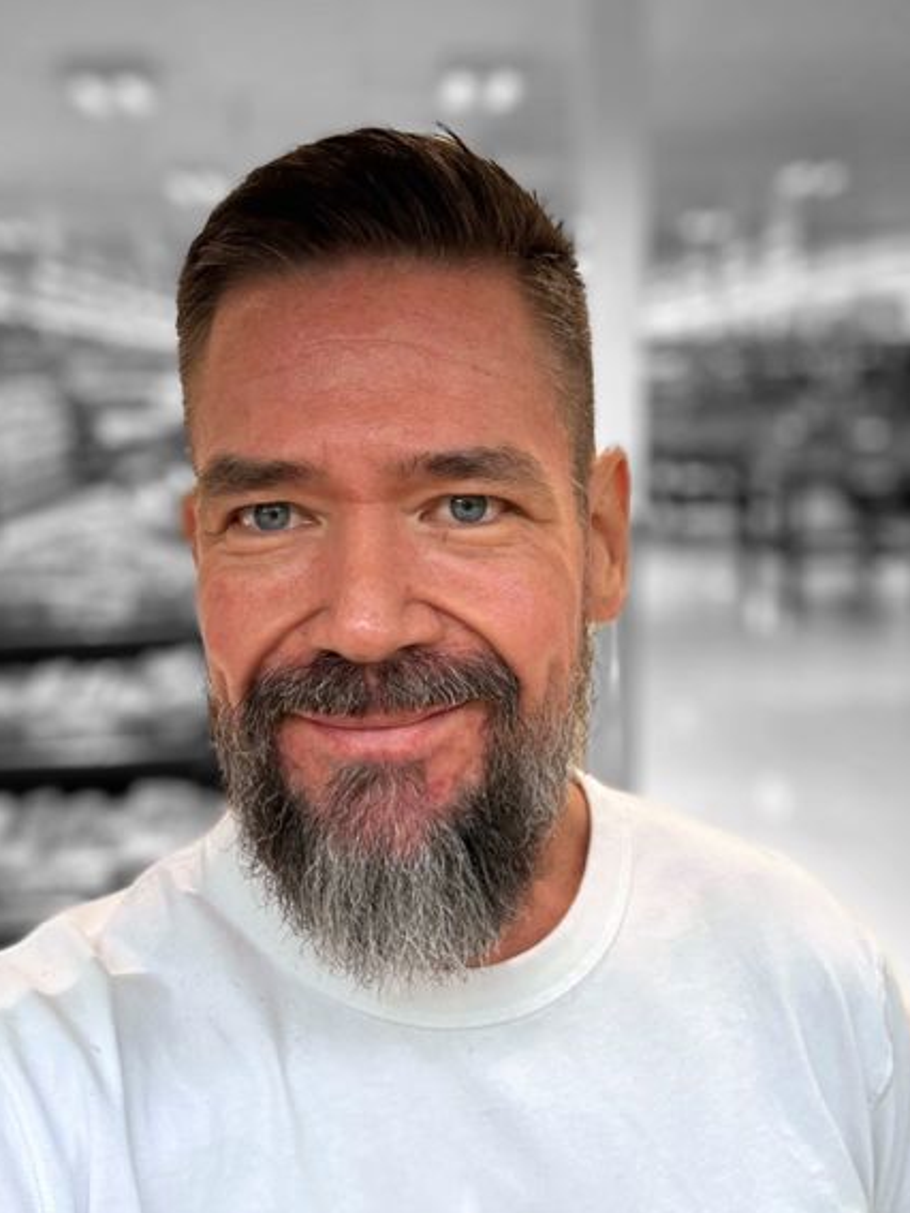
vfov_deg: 58.4
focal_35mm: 31
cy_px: 610
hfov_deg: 45.4
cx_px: 457
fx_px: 1087
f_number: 1.9
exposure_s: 1/50
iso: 80
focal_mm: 2.69
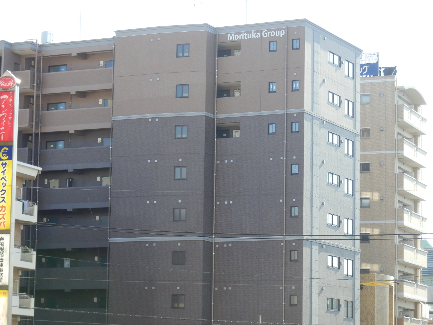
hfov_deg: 17.0
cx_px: 216
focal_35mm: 116
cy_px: 162
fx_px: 1451
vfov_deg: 12.8
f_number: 5.2
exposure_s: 1/125
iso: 100
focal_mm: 20.9
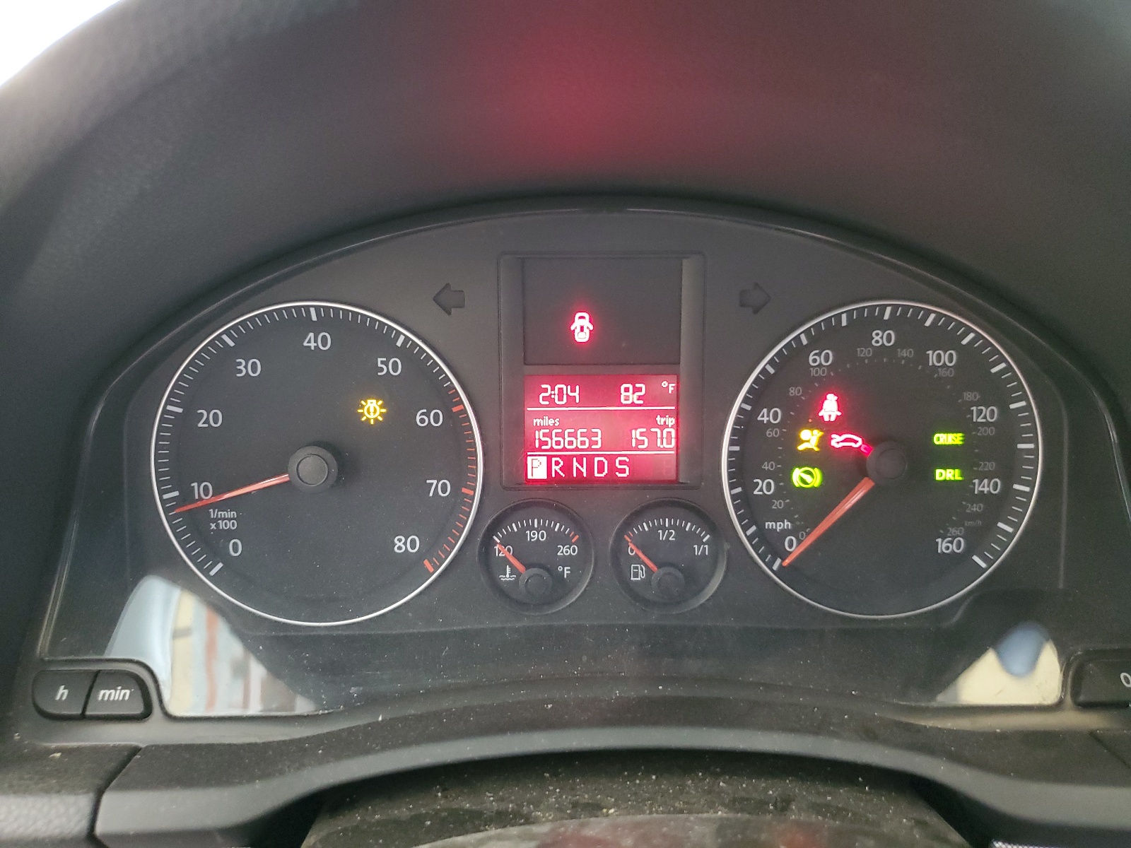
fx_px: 849
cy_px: 424
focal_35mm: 26
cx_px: 566
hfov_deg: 67.3
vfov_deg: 53.1
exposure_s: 1/20
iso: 310
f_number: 1.5
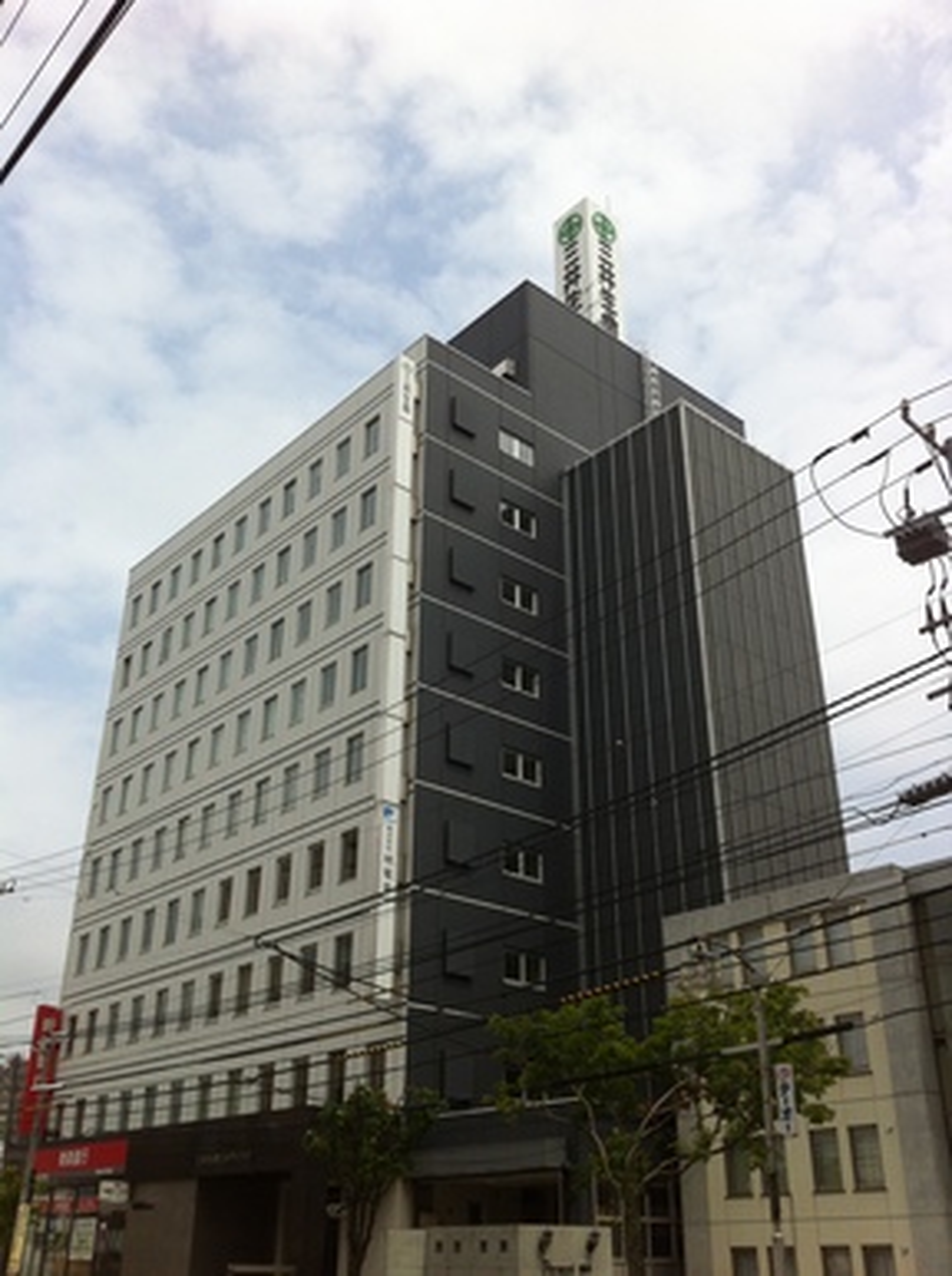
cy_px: 638
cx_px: 476
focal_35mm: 35
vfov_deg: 52.7
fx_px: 1288
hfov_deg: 40.6
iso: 80
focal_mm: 3.85
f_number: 2.8
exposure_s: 1/2155
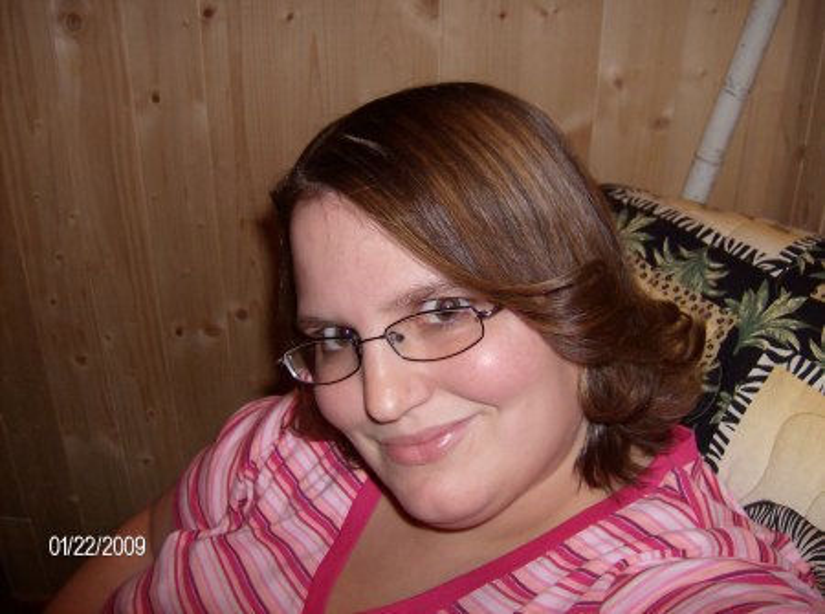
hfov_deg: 51.5
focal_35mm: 36
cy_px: 307
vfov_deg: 39.5
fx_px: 856
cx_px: 412
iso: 200
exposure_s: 1/60
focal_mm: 6
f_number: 2.8
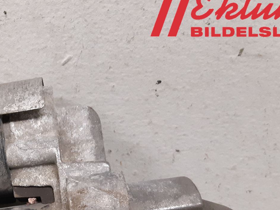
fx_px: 461
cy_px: 216
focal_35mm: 57
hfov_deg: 32.1
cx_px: 28
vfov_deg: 24.4
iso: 320
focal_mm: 3.93
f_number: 1.7
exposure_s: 1/50
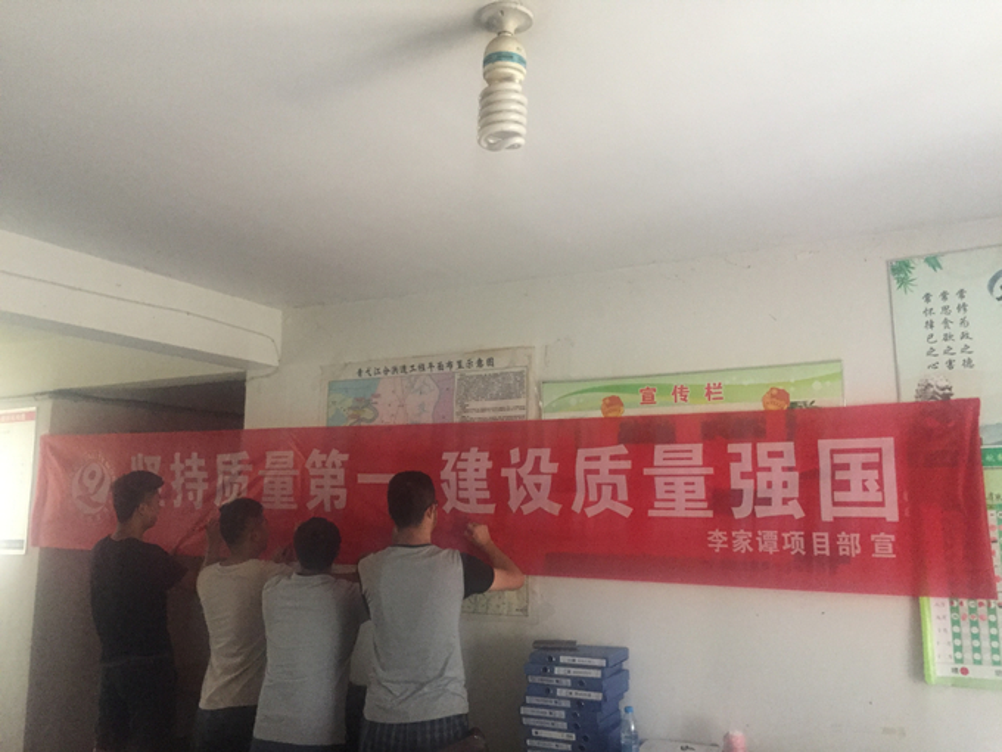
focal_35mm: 29
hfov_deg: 61.7
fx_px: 839
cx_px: 501
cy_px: 376
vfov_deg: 48.2
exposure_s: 1/25
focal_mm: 4.15
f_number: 2.2
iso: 250
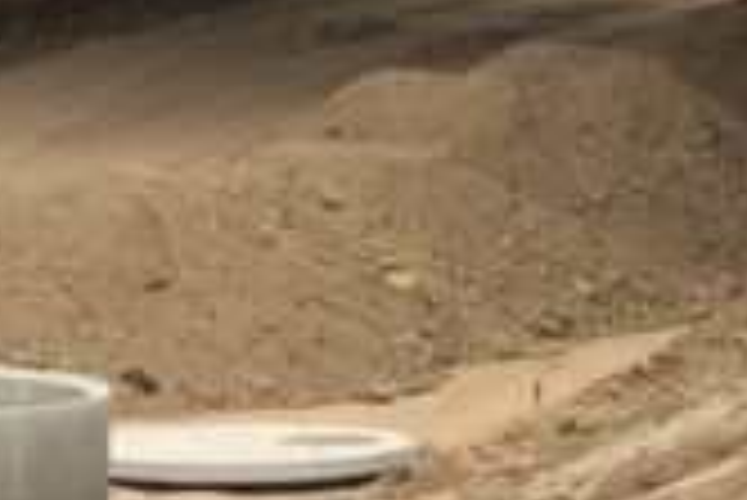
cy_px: -347
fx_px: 6916
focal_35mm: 333
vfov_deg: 4.1
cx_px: 396
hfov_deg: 6.2
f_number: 2.4
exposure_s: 1/631
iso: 16
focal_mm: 6
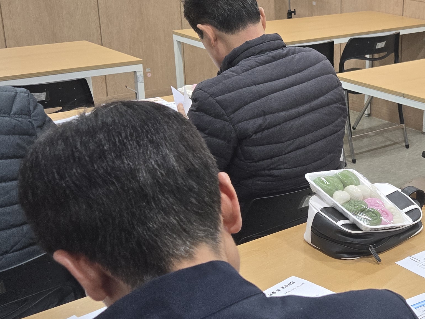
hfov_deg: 30.6
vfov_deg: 24.4
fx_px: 737
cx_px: 394
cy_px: 167
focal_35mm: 60
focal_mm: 5.4
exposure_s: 1/120
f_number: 1.8
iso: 200
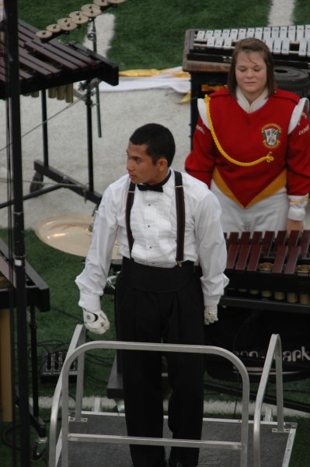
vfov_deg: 3.4
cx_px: 155
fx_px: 7763
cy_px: 234
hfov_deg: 2.3
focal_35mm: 600
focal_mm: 400
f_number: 5.6
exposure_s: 1/200
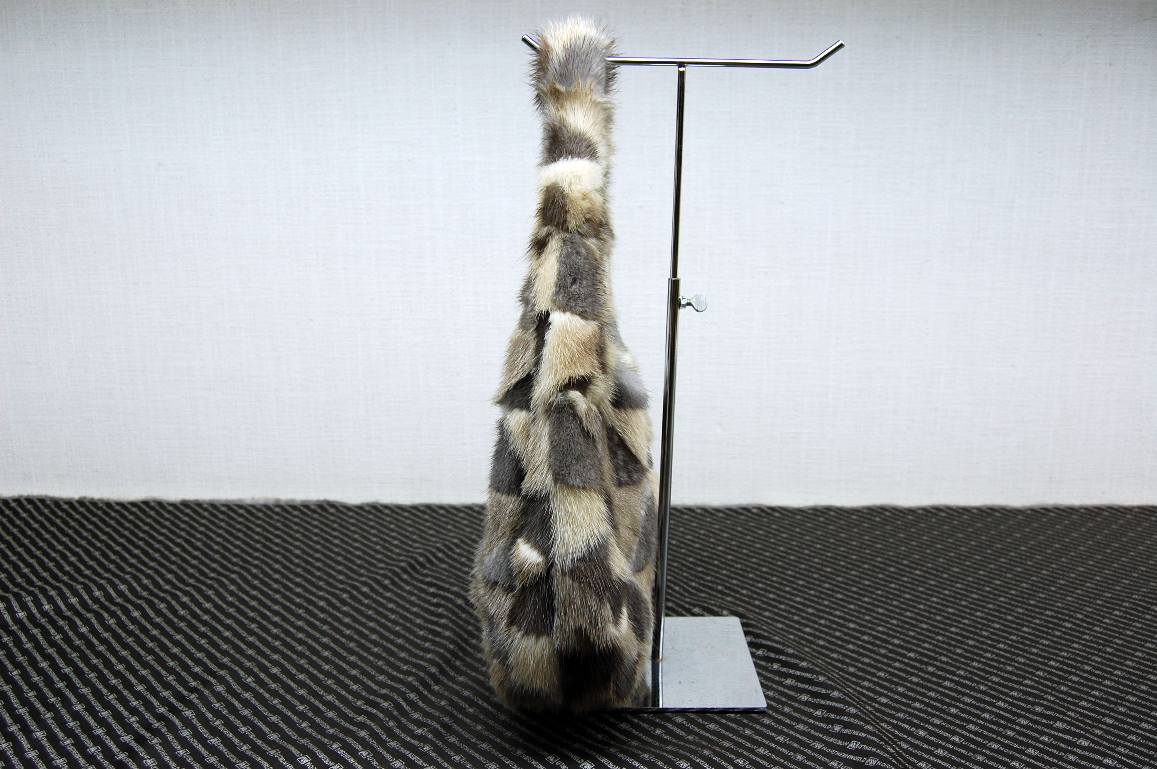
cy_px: 384
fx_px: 963
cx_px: 578
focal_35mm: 30
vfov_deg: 43.5
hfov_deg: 62.0
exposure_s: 1/125
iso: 360
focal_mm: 20
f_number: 5.6
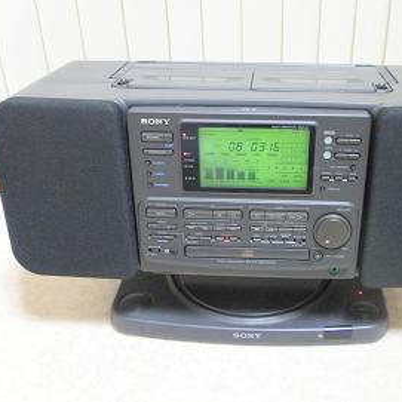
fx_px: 578
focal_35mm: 44
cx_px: 254
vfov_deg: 38.3
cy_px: 200
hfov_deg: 38.1
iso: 200
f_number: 3.5
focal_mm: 6.6
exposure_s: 1/5
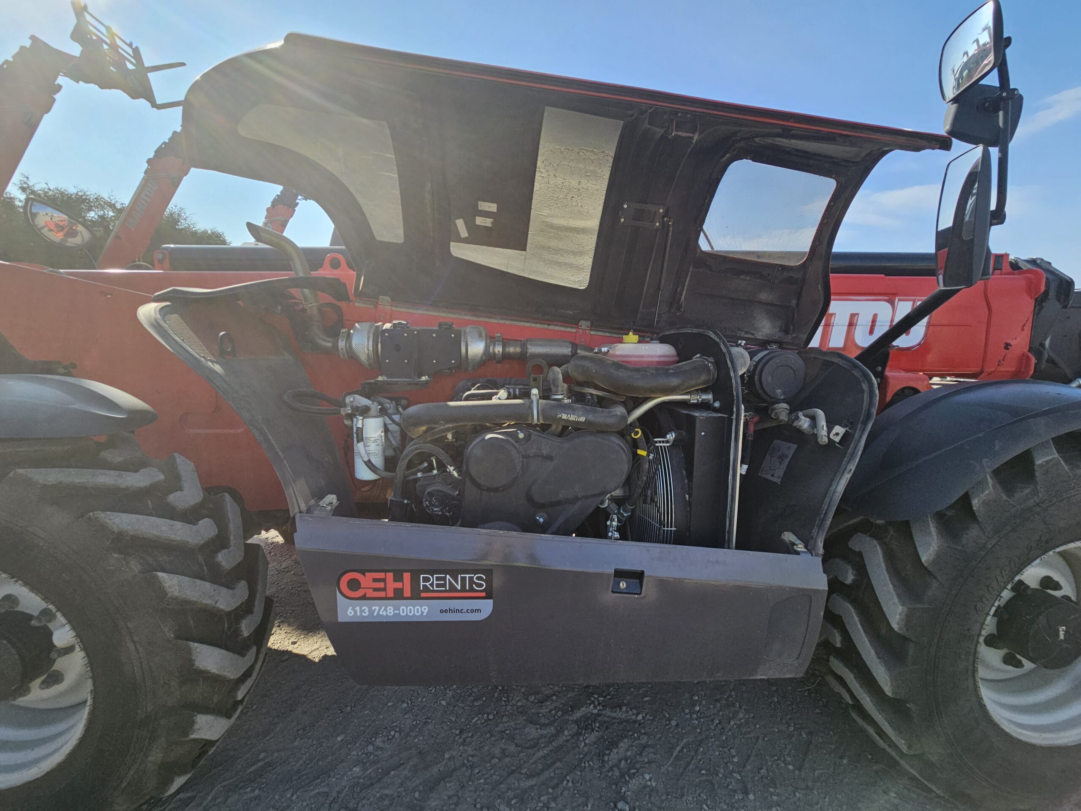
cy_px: 406
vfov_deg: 89.9
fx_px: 406
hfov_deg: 106.2
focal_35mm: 13
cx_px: 540
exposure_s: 1/1195
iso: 50
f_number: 2.2
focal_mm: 2.2
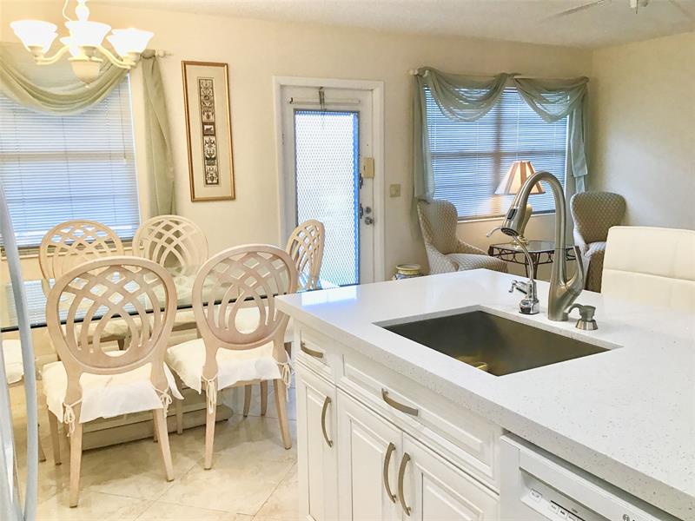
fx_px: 622
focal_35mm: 31
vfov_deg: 45.4
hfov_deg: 58.4
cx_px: 348
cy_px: 260
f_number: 2.4
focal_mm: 3.3
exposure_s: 1/30
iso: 32
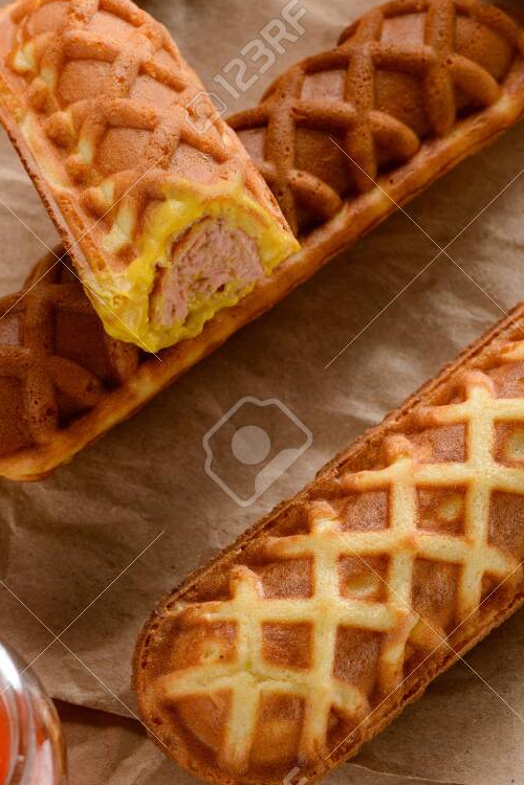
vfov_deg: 11.3
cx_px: 214
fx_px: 3973
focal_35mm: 182
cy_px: 251
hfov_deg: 7.5
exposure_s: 1/100
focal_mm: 105
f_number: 13
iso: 160
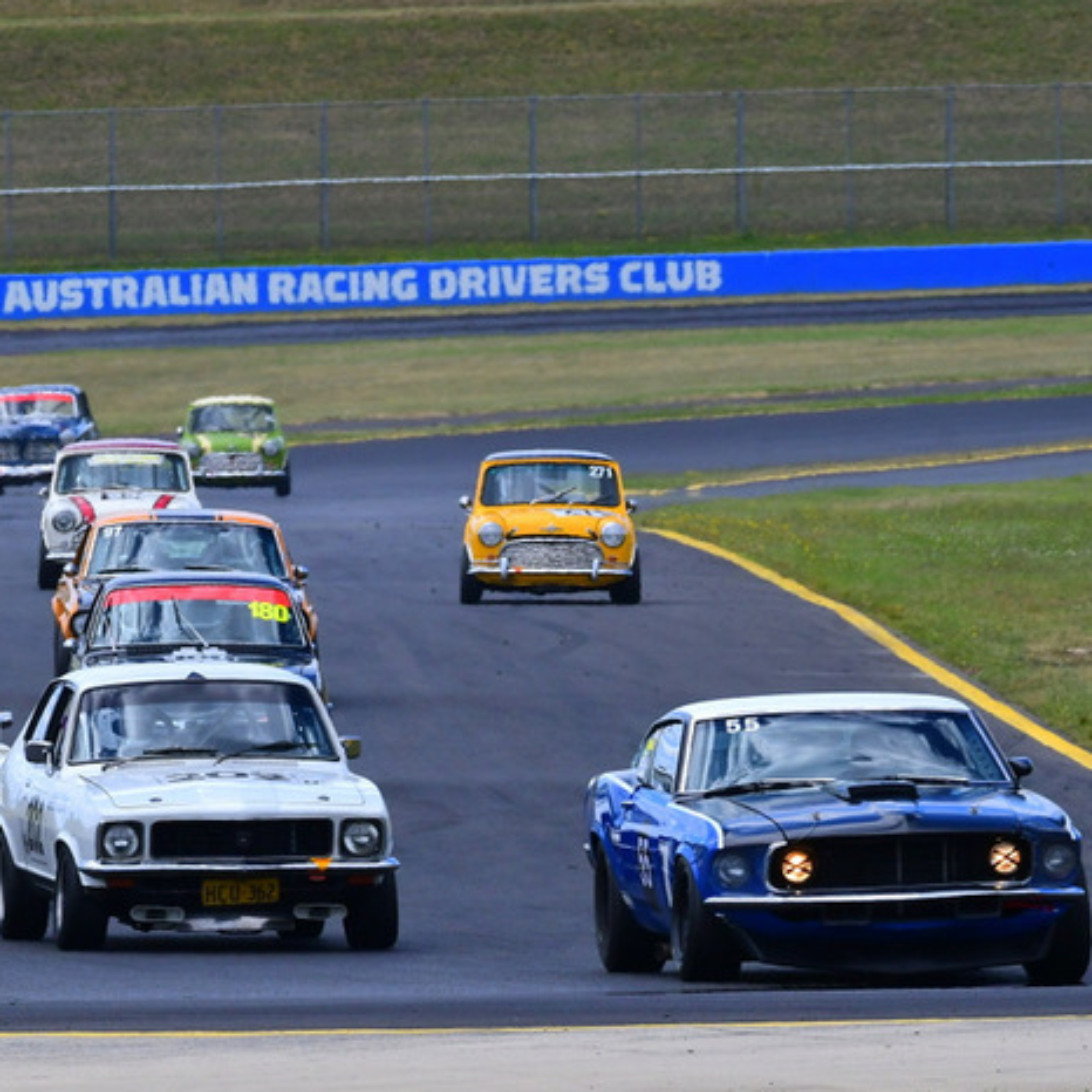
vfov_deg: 2.5
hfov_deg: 2.5
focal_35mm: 700
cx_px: 384
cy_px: 560
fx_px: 24983
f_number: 13
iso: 640
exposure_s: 1/640
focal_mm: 320
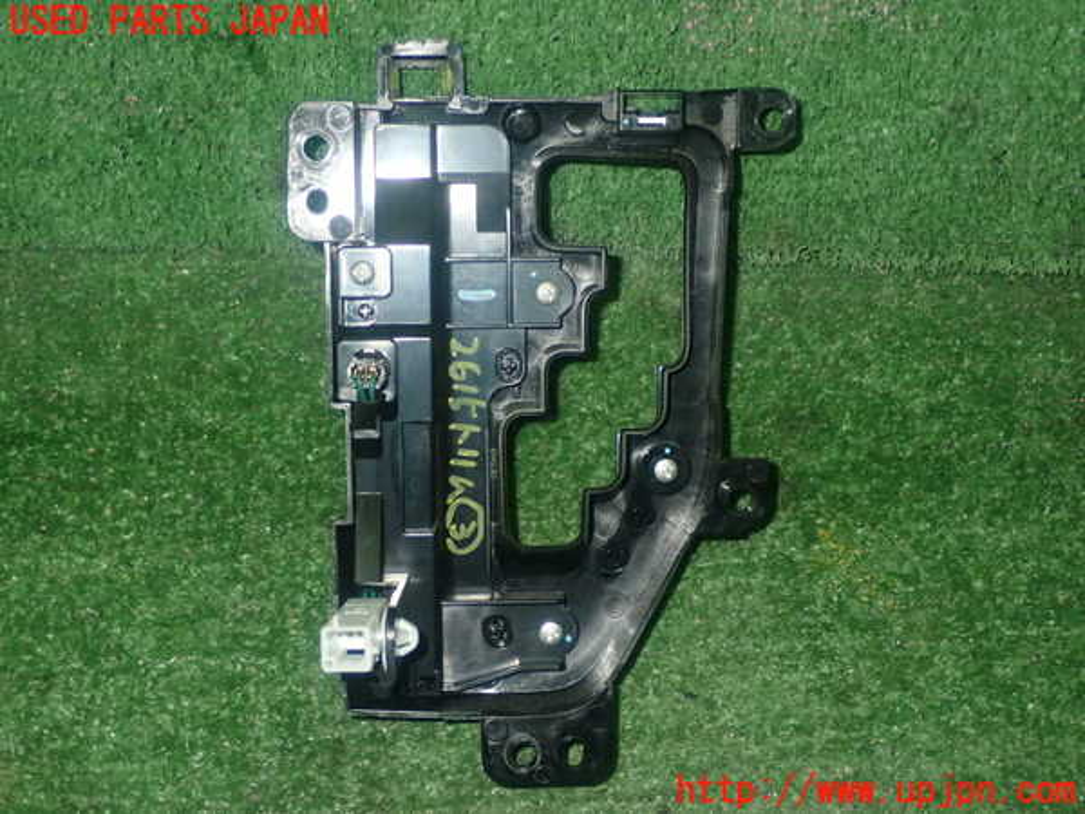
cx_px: 542
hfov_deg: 35.5
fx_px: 1693
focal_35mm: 54
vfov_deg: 27.0
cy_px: 407
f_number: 10
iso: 800
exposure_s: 1/50
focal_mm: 9.65
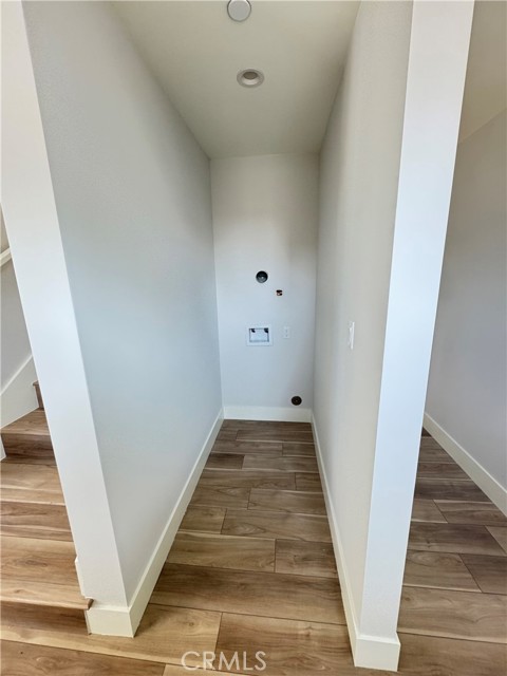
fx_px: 273
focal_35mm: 14
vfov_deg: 102.1
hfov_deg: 85.7
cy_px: 338
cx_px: 254
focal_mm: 2.22
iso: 200
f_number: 2.2
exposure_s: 1/60
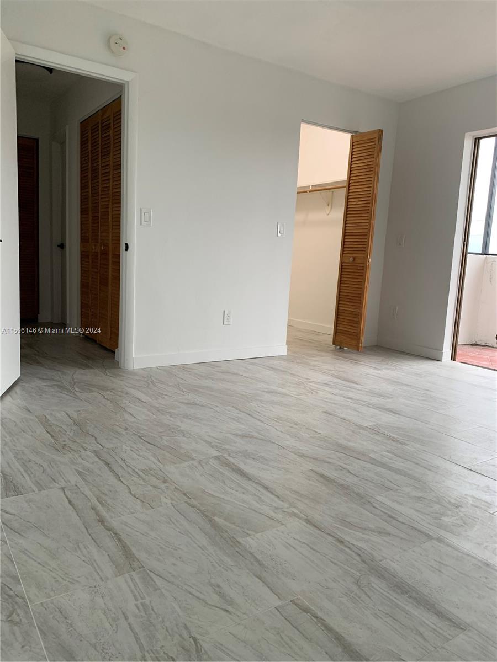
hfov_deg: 53.1
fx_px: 498
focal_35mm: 26
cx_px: 248
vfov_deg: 67.3
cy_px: 331
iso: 100
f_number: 1.8
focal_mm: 4.25
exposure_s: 1/92
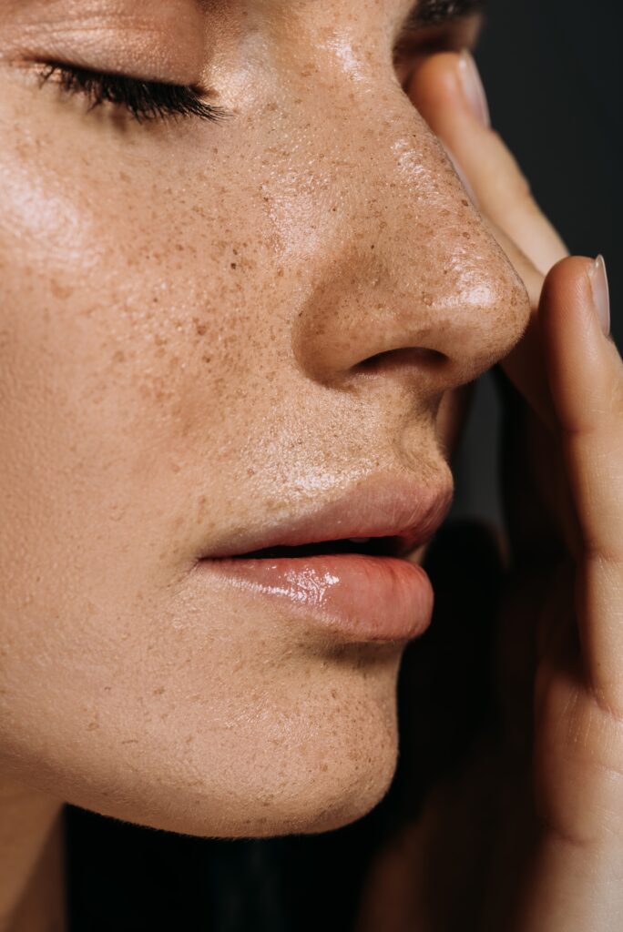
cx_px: 312
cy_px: 466
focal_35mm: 105
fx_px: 2722
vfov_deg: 19.4
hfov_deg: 13.1
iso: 100
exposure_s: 1/160
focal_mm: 105
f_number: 8
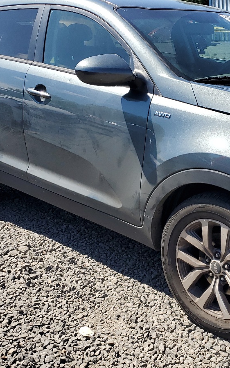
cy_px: 157
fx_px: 492
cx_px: 185
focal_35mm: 49
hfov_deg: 25.8
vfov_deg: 41.0
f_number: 1.5
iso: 50
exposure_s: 1/2500
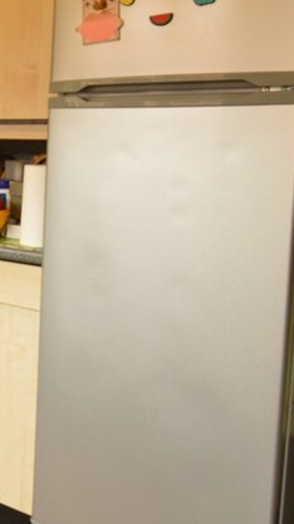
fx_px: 708
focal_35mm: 51
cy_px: 171
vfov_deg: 40.1
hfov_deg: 16.7
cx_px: -315
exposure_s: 1/30
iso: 400
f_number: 3.5
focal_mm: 10
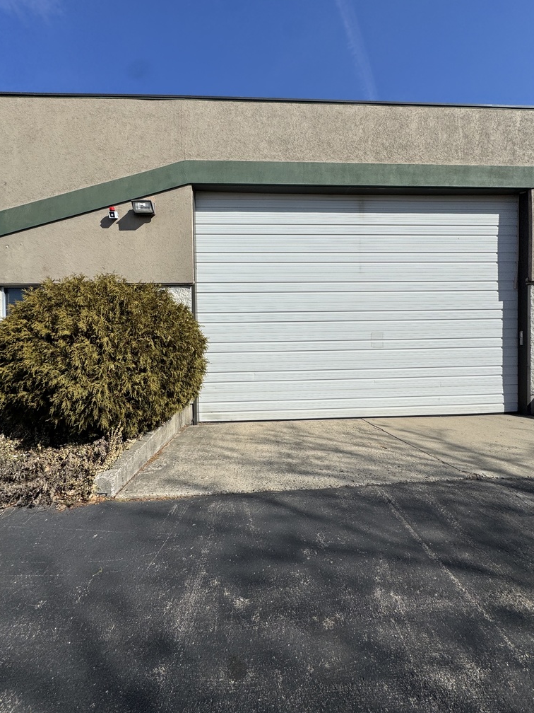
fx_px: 309
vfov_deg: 98.1
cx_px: 267
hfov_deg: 81.7
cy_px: 343
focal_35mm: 15
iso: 40
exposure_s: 1/3906
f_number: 2.2
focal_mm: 2.22
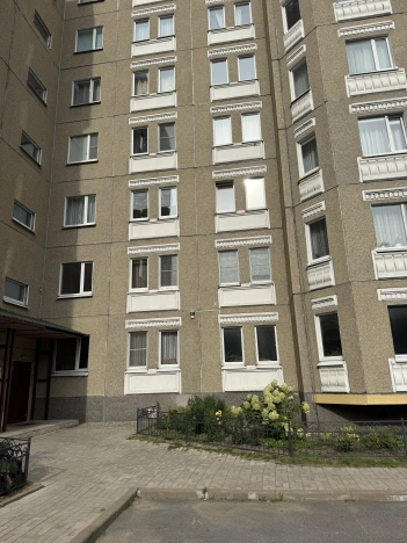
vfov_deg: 71.6
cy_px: 272
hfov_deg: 56.8
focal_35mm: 24
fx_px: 376
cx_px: 204
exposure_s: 1/4975
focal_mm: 6.76
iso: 80
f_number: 1.78
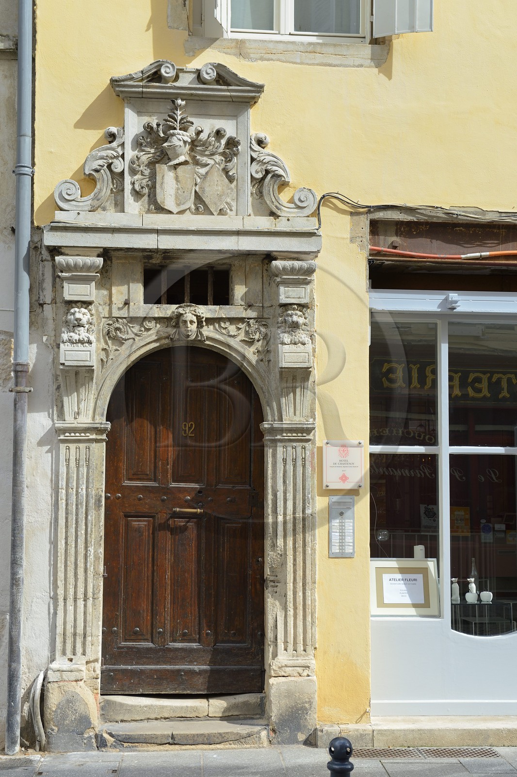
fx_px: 1121
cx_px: 258
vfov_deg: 38.2
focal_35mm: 52
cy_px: 388
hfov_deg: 26.0
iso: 200
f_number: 7.1
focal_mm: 52
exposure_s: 1/250
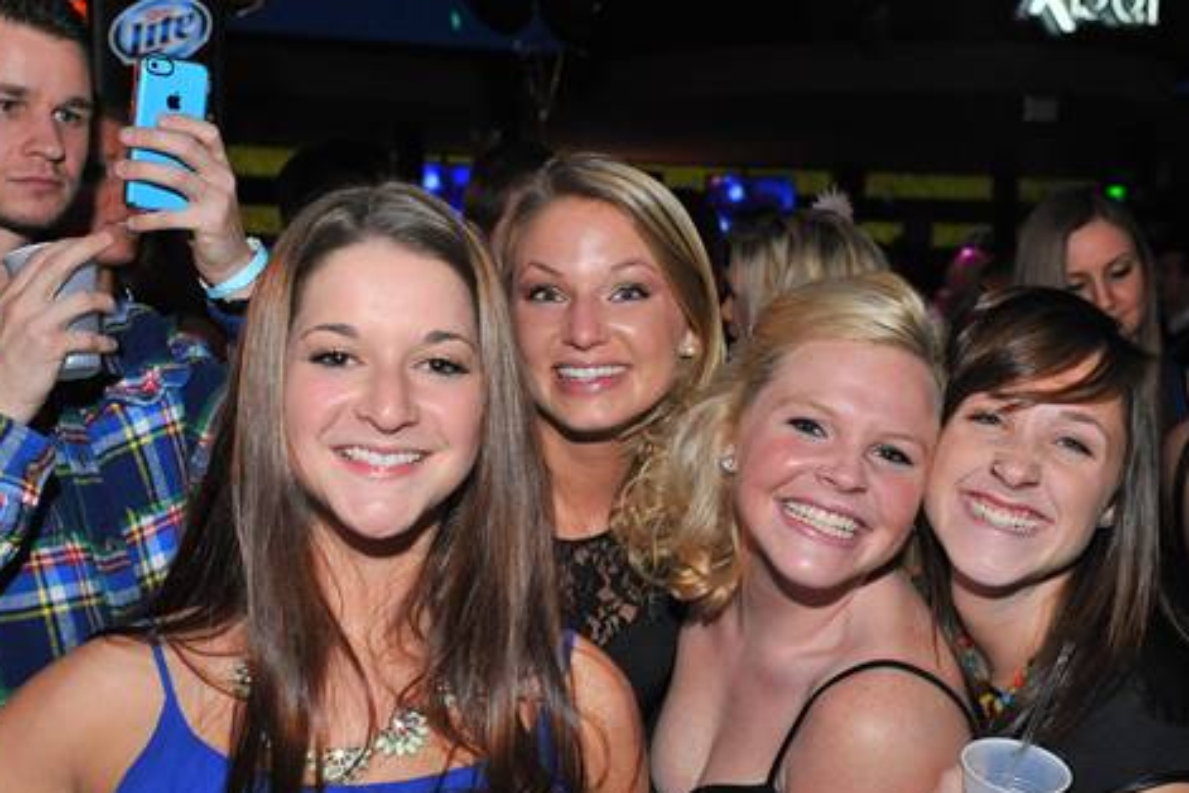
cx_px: 578
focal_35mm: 56
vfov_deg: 24.2
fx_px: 1849
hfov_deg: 35.6
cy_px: 422
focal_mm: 48
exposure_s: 1/100
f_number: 7.1
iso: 2500
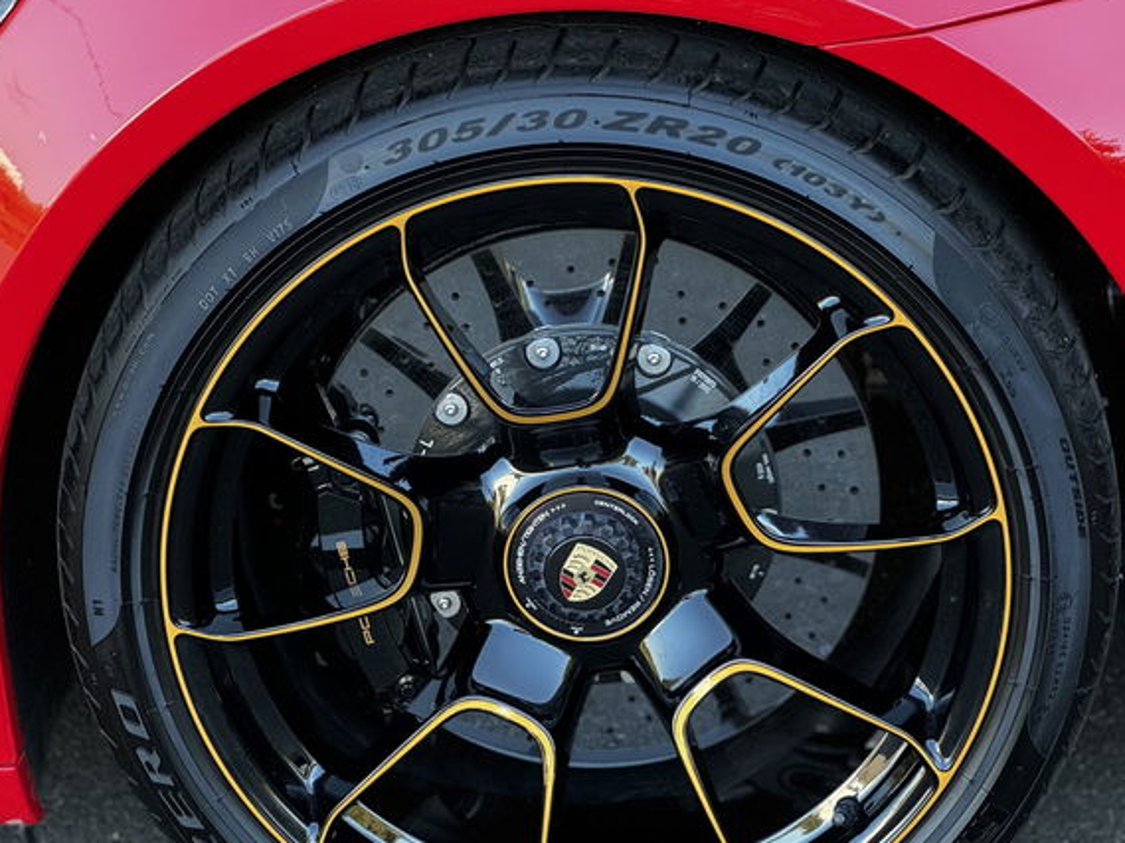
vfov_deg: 14.2
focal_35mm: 104
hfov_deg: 18.9
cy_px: 511
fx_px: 3378
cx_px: 587
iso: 200
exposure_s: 1/99
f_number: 2.8
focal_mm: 9
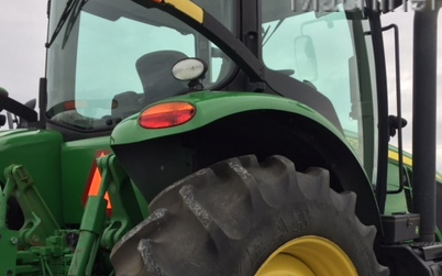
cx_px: 256
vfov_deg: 25.6
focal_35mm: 49
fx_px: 590
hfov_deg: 40.9
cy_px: 245
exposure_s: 1/344
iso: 32
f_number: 2.2
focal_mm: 4.15
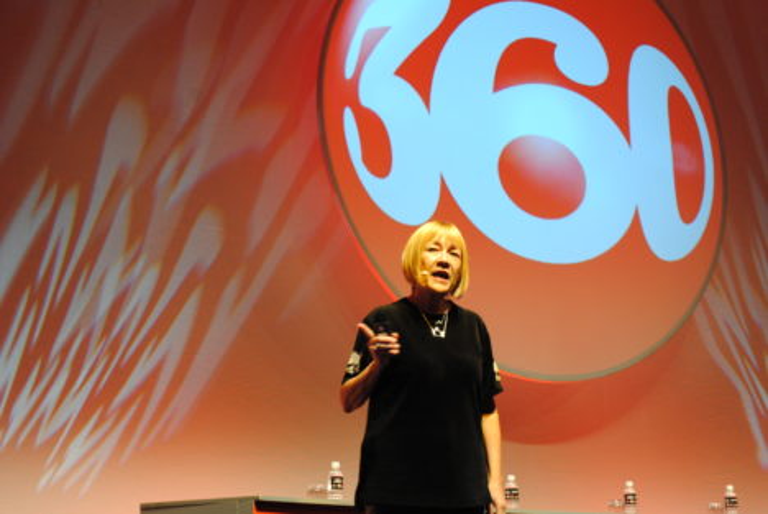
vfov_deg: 22.7
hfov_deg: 33.4
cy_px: 257
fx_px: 1281
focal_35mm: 60
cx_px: 384
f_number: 5.3
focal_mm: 40
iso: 400
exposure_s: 1/10
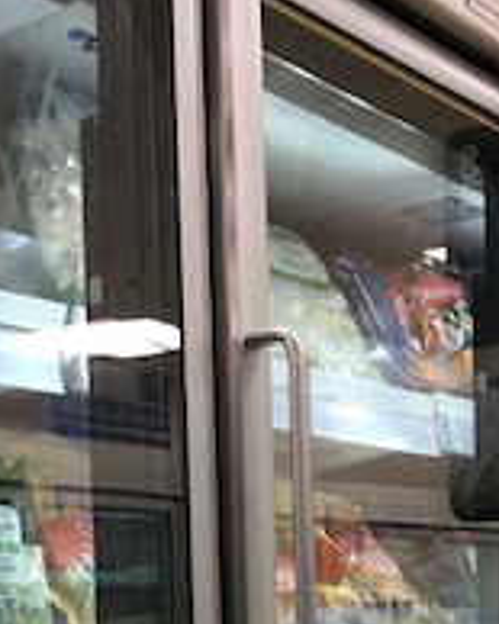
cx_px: 222
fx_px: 1663
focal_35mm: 90
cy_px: 737
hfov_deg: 17.1
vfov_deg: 20.0
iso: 20
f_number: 1.8
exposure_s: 1/33
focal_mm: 4
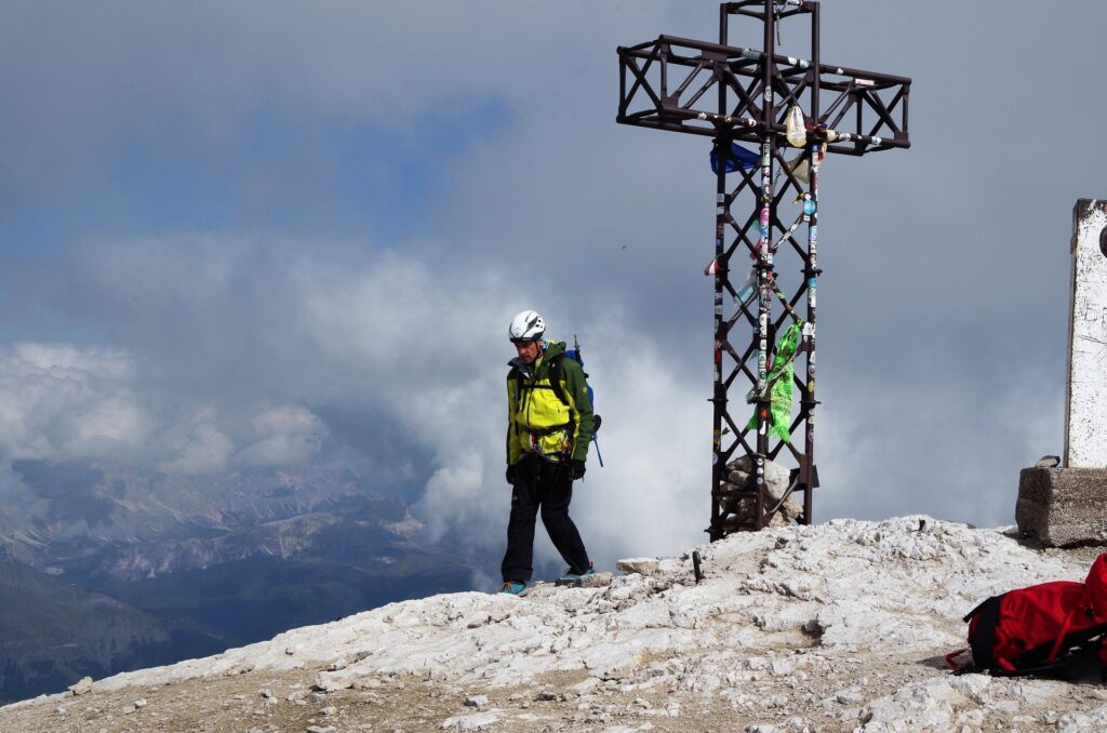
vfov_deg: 24.9
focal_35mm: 54
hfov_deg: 36.9
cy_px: 366
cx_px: 554
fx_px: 1657
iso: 200
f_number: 16
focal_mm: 36
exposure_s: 1/500
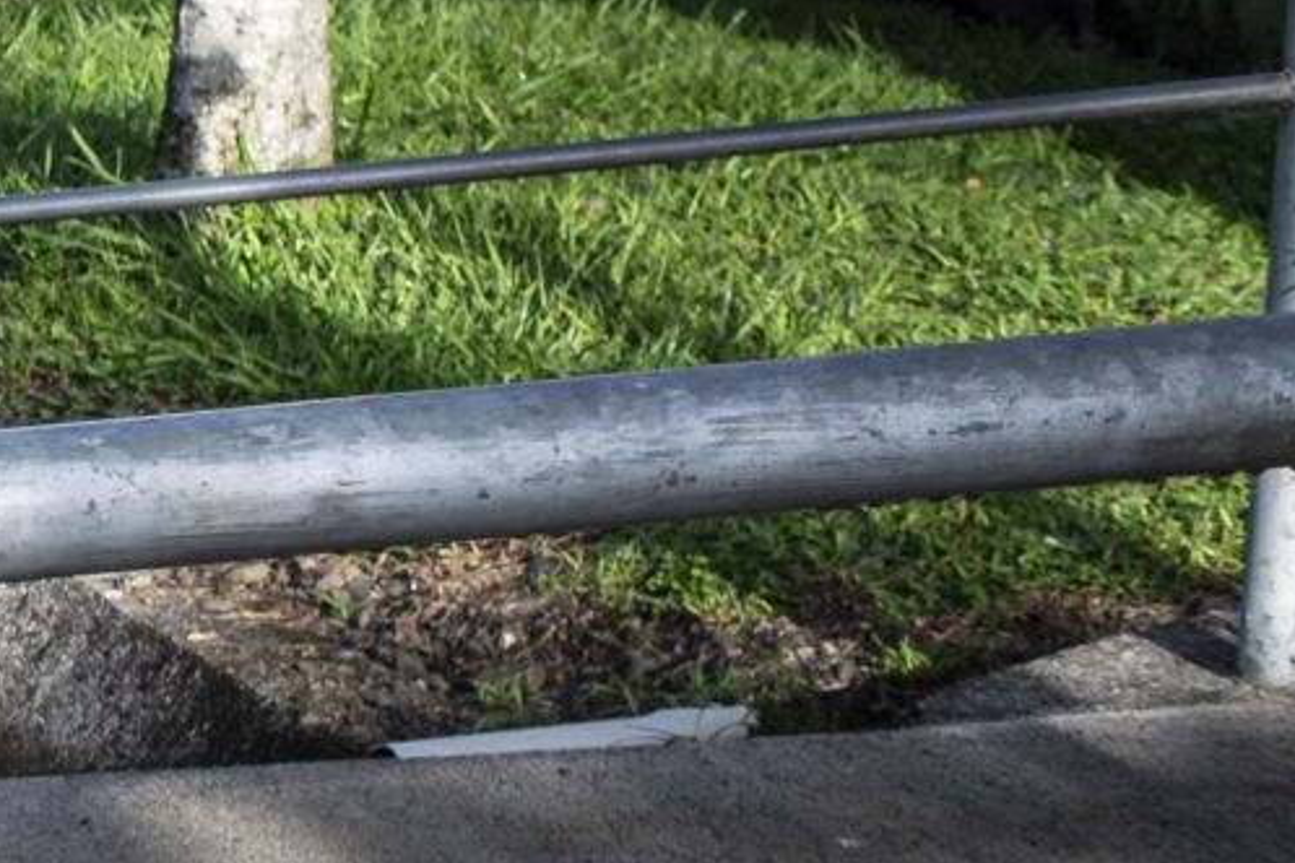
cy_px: 92
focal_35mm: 180
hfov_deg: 9.8
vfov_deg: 7.6
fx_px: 6474
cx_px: -2010
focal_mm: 35
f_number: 6.3
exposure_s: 1/250
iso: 160
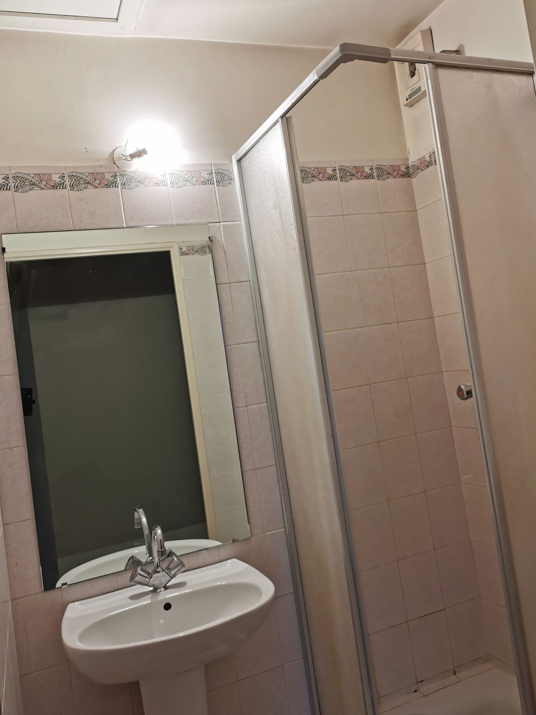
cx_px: 310
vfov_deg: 56.7
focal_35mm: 32
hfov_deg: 44.0
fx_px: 661
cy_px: 316
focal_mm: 5.58
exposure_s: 1/100
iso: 50
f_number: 1.8
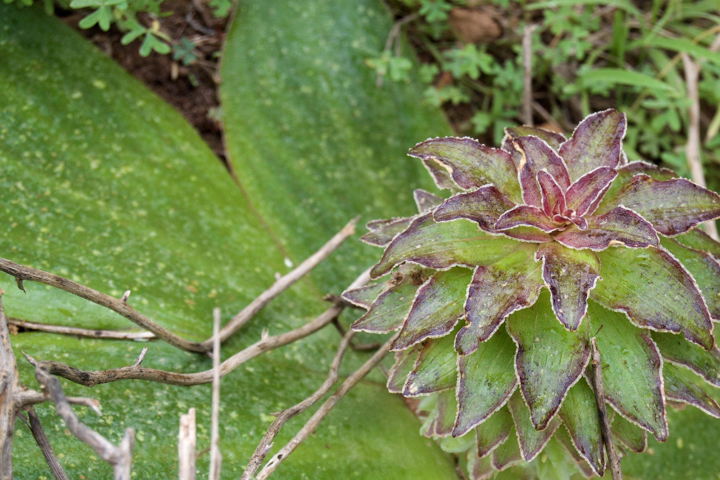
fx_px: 2716
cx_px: 562
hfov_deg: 15.0
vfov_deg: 10.1
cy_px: 304
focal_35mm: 136
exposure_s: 1/125
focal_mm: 55
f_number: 8
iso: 180
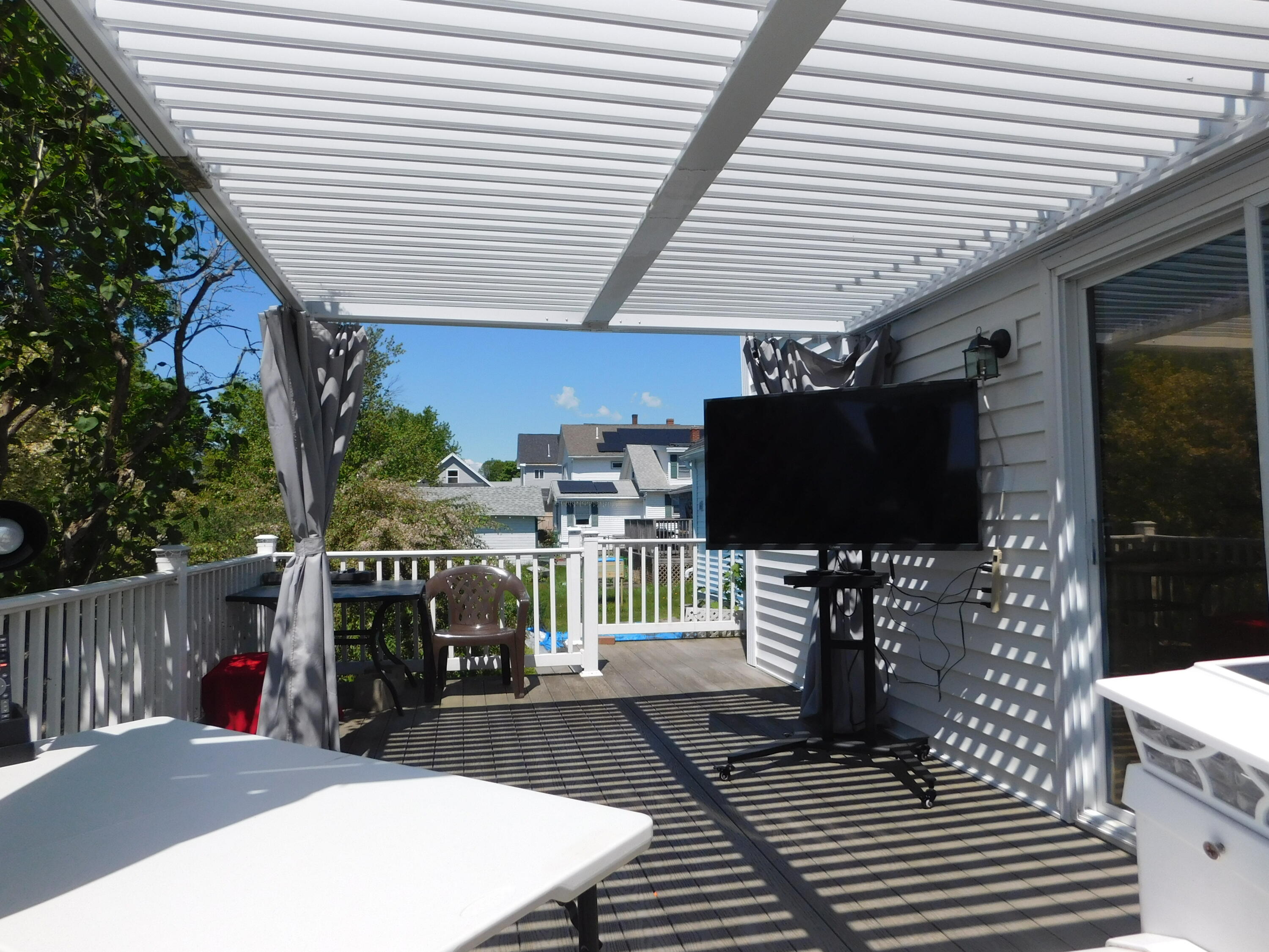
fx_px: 843
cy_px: 476
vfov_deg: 58.9
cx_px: 634
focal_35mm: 23
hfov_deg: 73.9
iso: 125
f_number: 6
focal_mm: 4
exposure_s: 1/800
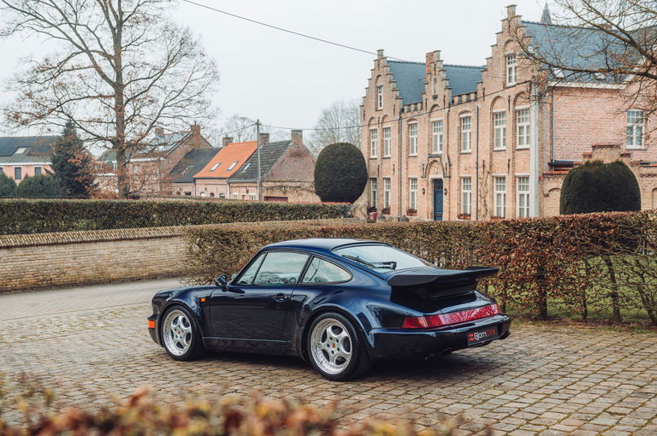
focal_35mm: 42
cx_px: 328
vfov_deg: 31.8
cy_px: 218
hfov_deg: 46.5
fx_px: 766
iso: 640
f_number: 4.5
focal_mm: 42
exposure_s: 1/200
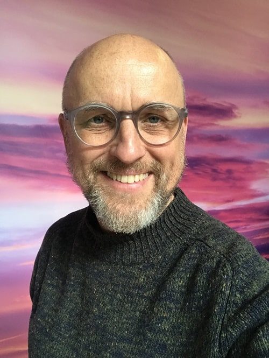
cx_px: 134
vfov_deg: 56.8
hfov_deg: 44.2
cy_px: 179
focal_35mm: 32
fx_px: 331
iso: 32
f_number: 2.2
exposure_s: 1/33
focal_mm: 2.87
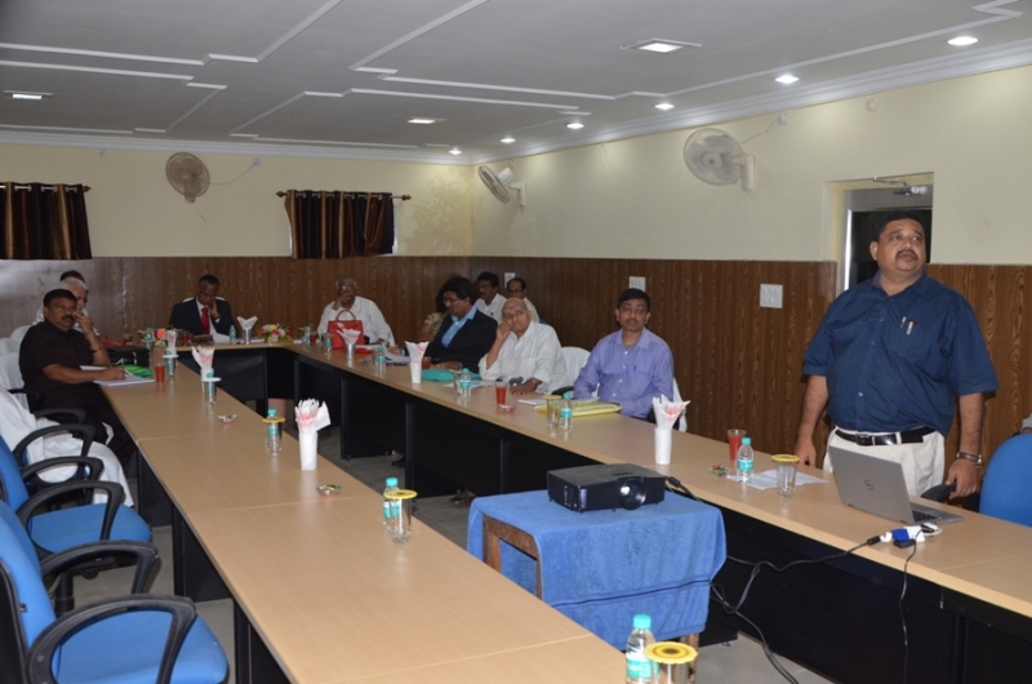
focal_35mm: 36
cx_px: 516
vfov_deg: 36.7
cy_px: 342
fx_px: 1030
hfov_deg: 53.2
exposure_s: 1/125
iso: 640
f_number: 6.3
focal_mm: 24
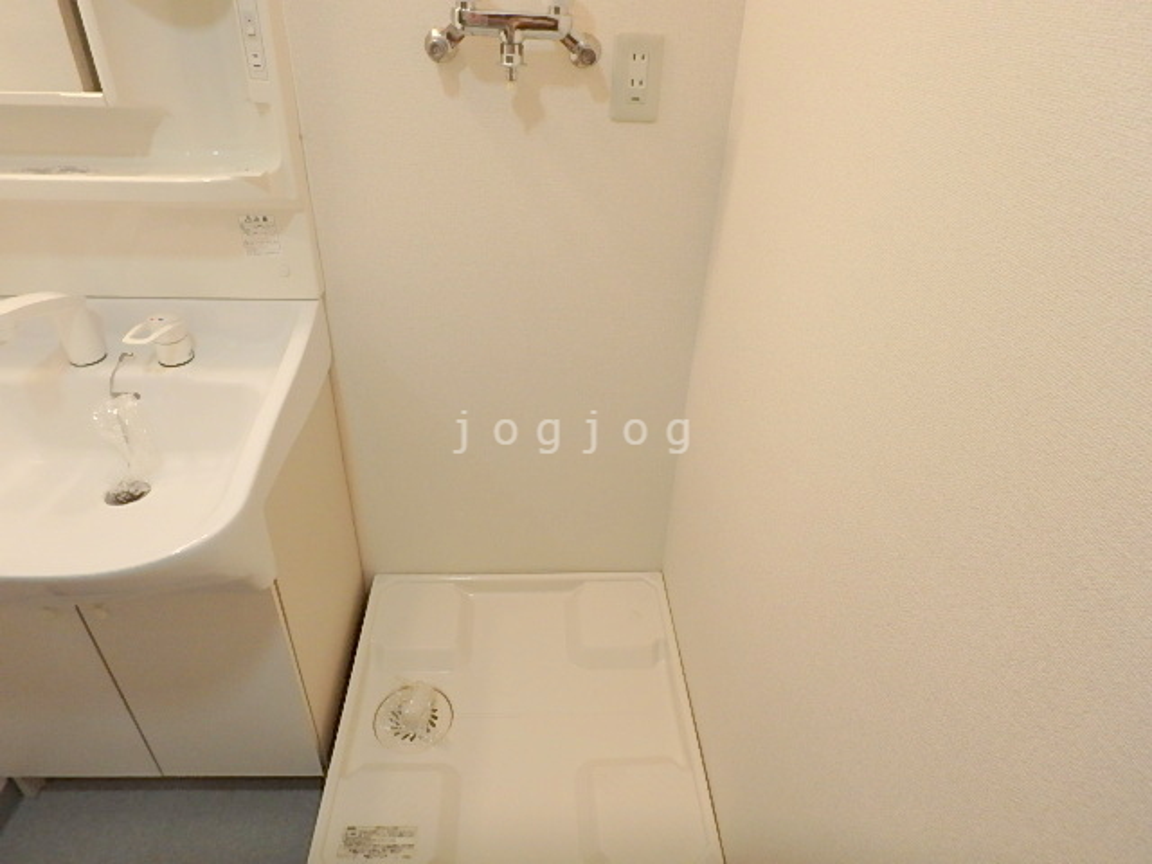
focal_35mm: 21
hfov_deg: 79.0
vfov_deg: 63.4
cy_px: 432
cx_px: 576
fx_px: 699
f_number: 3.5
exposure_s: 1/30
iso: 250
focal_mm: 3.7
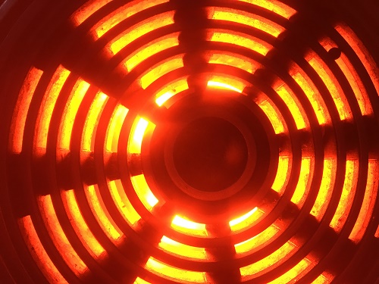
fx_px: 318
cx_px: 190
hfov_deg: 61.7
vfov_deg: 48.2
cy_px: 142
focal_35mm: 29
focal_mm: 4.15
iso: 50
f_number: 2.2
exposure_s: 1/33
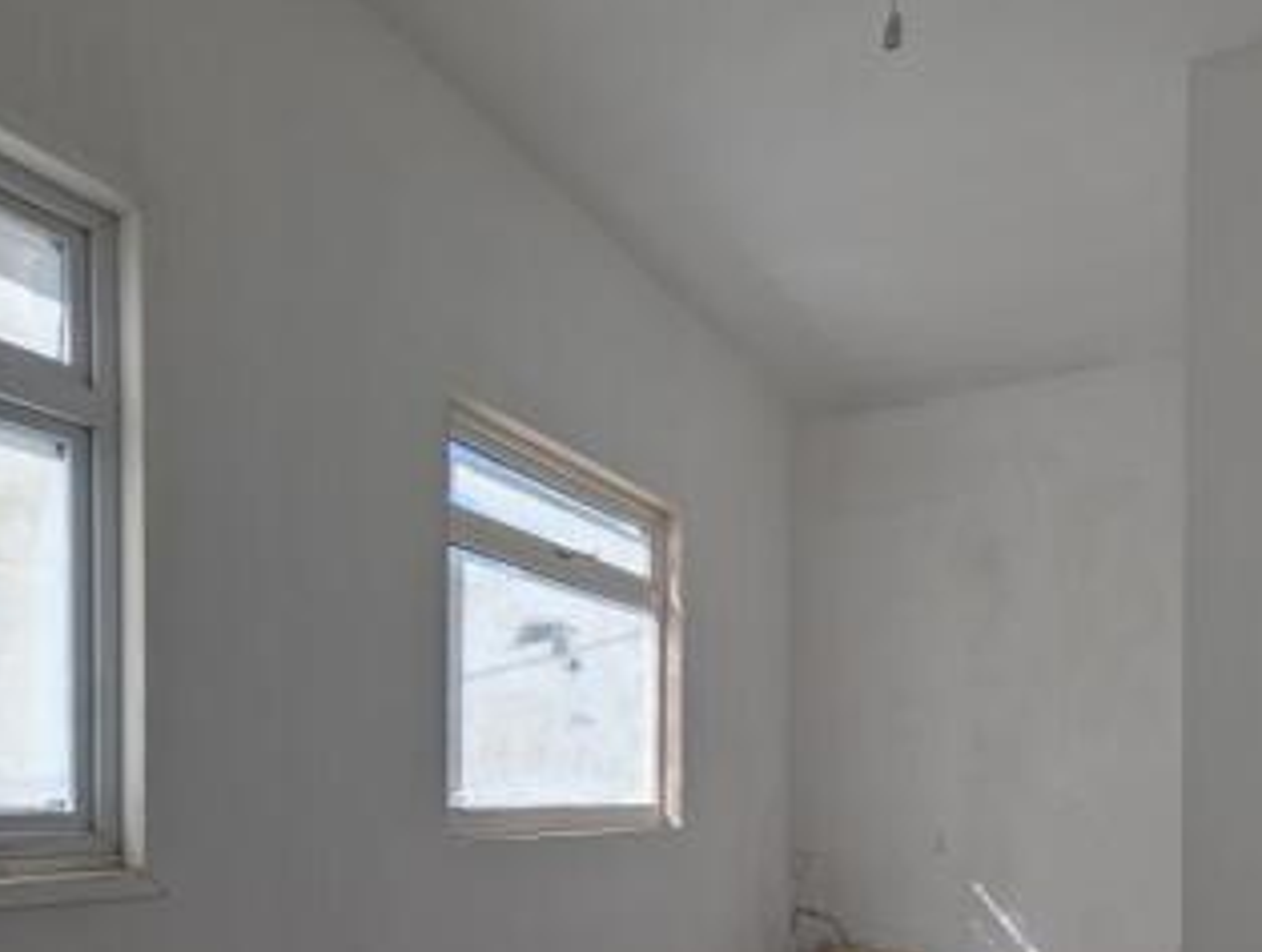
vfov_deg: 52.4
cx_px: 611
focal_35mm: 24
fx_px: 877
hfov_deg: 71.5
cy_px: 793
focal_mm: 1.95
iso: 47
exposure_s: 1/606
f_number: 2.2
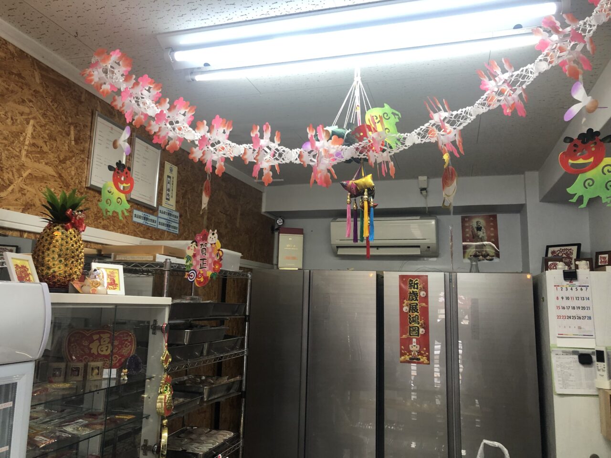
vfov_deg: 49.7
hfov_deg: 63.4
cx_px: 306
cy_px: 229
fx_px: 494
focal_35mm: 28
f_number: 1.8
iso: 32
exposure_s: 1/33
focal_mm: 4
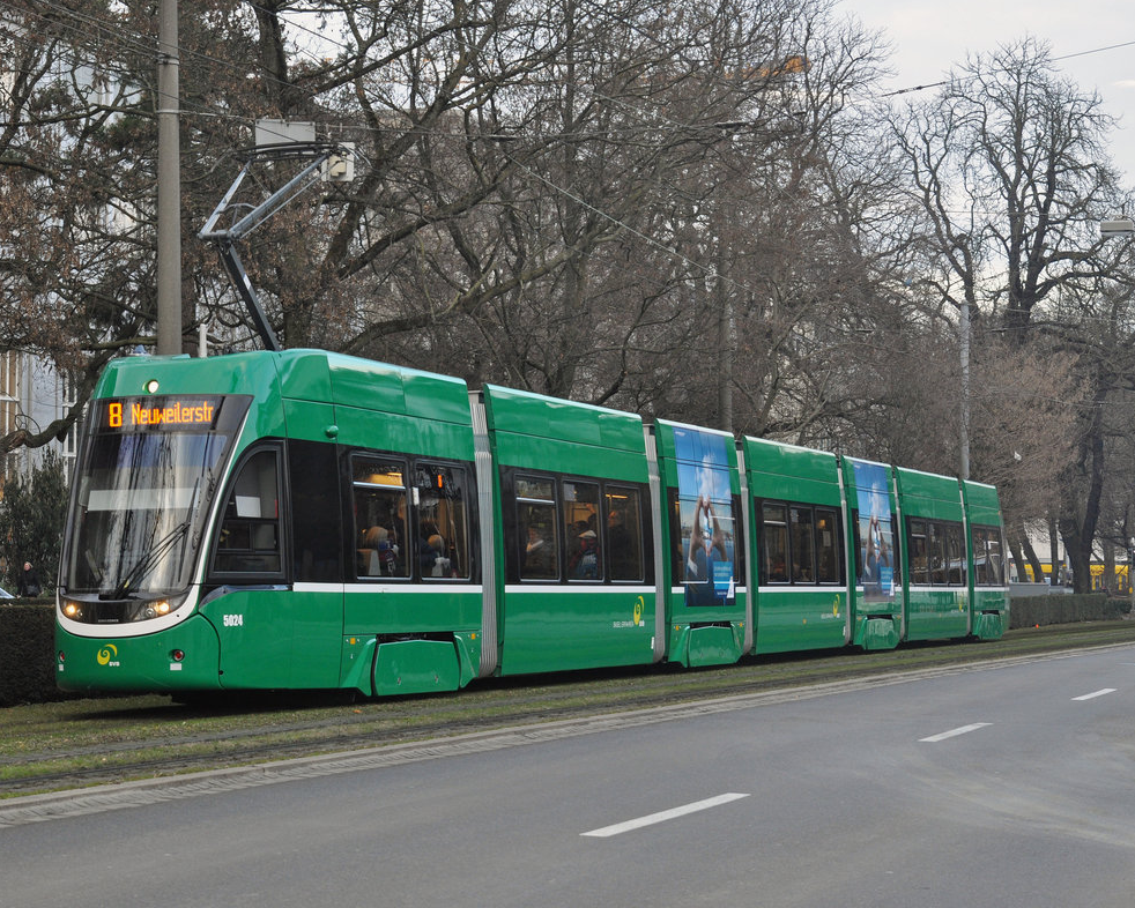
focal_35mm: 79
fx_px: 2654
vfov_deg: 19.4
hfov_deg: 24.1
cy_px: 453
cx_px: 468
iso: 500
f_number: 5
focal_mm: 46
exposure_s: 1/100
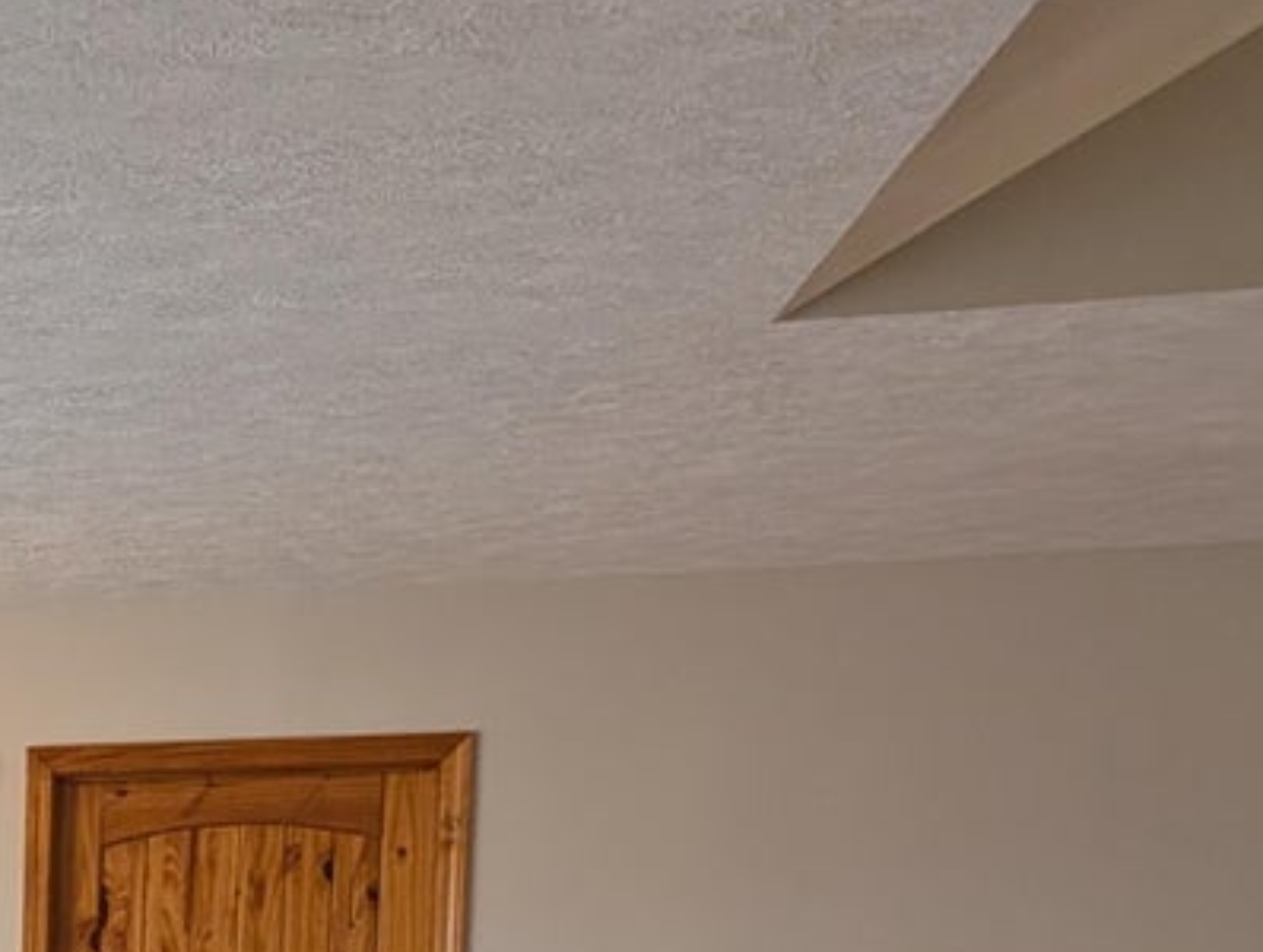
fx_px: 2997
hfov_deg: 19.5
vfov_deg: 16.4
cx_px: -812
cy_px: 1453
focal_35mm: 82
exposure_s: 1/60
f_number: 1.68
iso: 24
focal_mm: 6.9
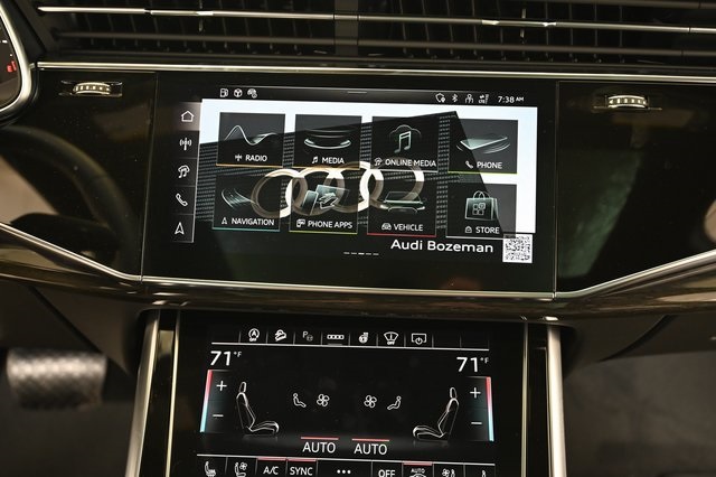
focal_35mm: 35
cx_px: 358
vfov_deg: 37.8
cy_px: 238
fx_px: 696
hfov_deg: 54.5
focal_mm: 35
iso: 4000
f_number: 4
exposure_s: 1/30
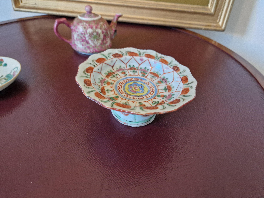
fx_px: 175
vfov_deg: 58.9
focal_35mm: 23
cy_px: 99
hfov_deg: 73.9
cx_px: 132
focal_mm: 5.4
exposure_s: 1/100
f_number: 1.8
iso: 800
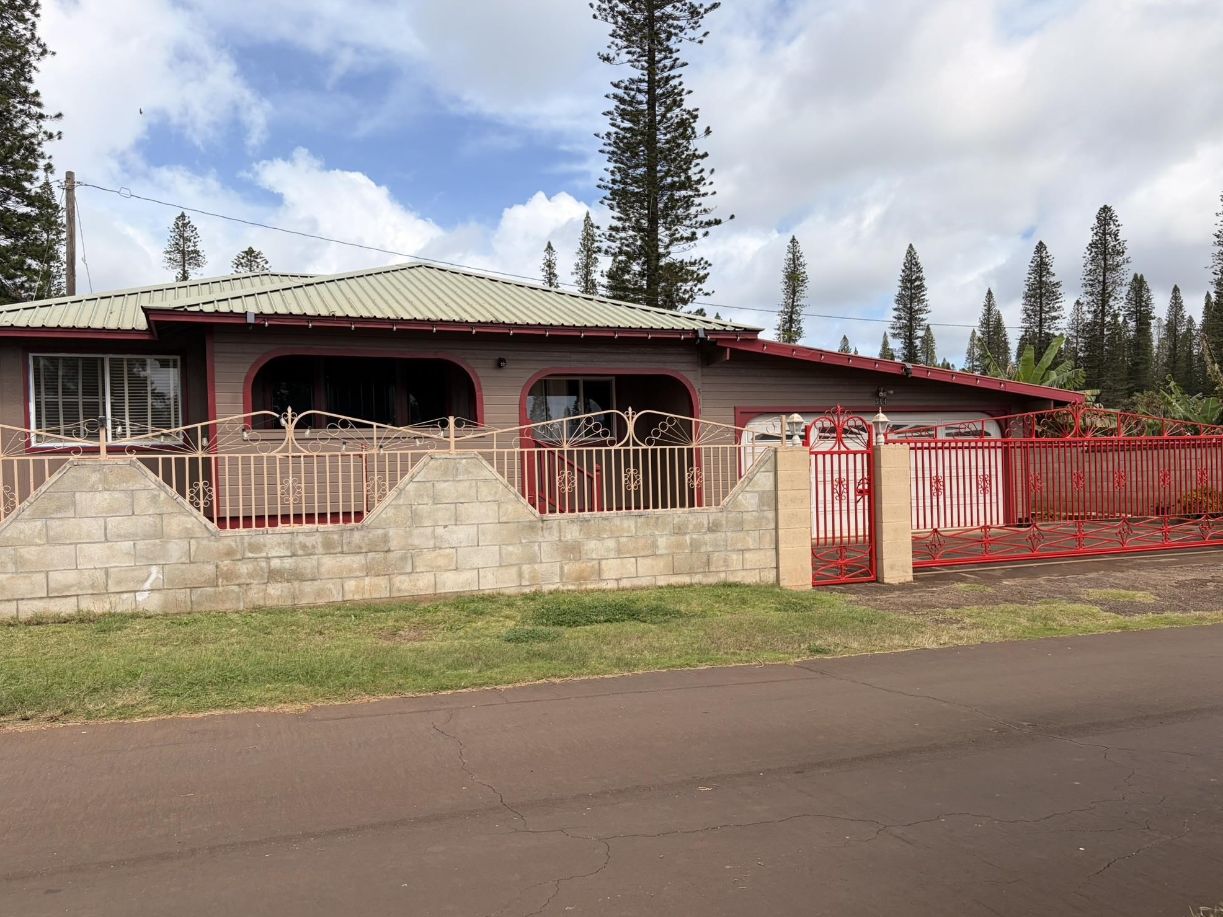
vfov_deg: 51.4
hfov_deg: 65.3
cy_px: 465
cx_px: 593
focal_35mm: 27
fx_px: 954
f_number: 1.6
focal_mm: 5.96
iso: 50
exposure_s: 1/3623
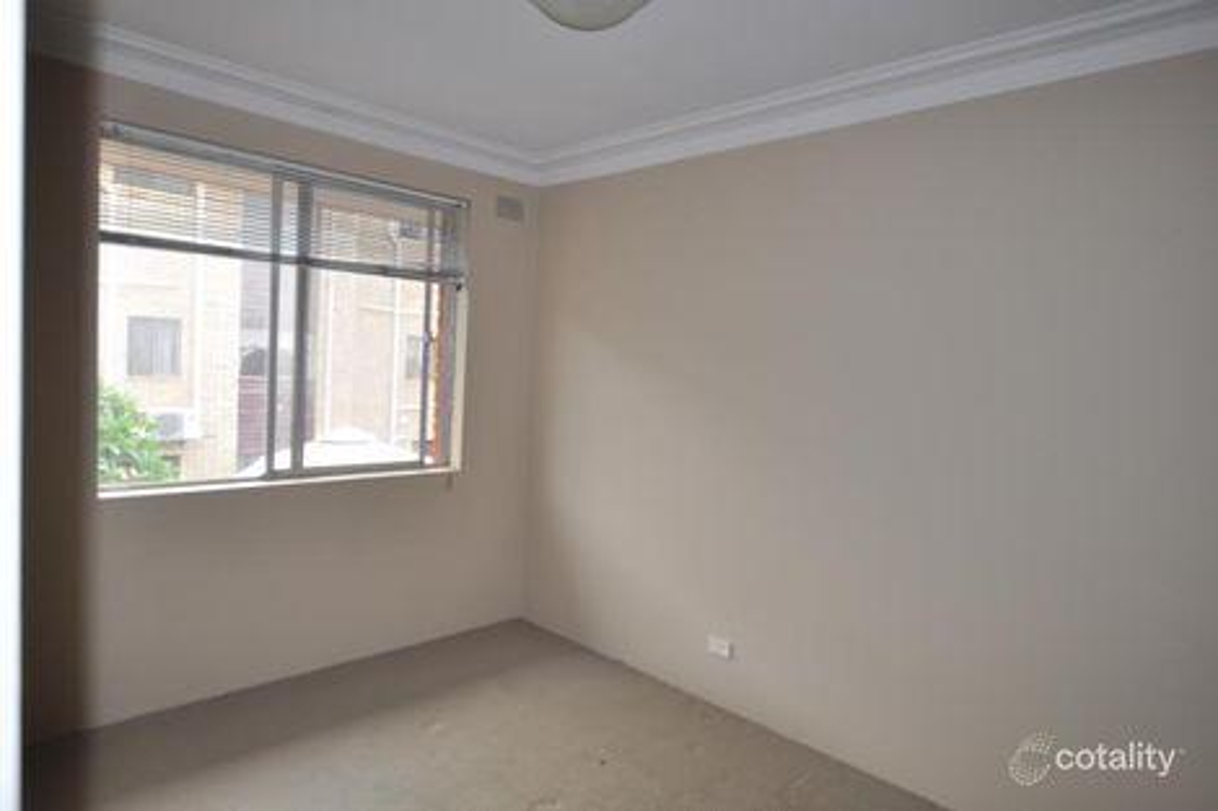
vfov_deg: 59.5
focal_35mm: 21
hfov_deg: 81.2
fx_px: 710
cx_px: 609
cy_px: 406
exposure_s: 1/200
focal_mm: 14
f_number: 4
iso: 200
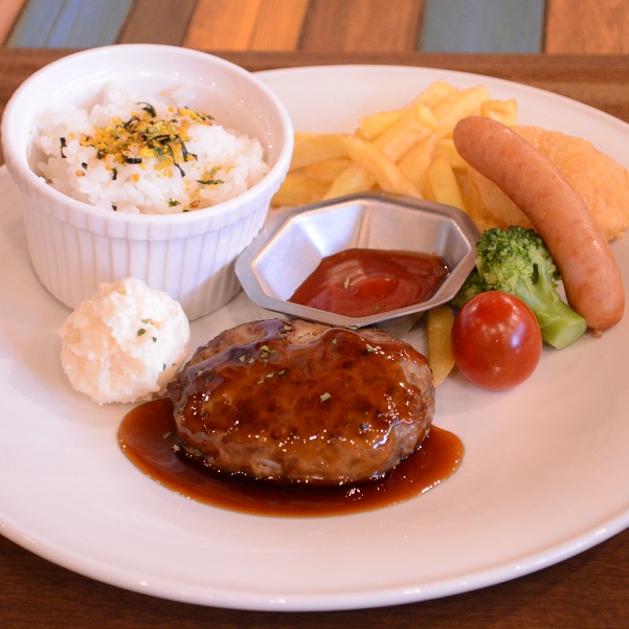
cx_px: 329
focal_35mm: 93
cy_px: 313
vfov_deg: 18.7
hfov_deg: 18.7
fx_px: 1912
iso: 2500
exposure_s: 1/80
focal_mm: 48
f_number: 5.6
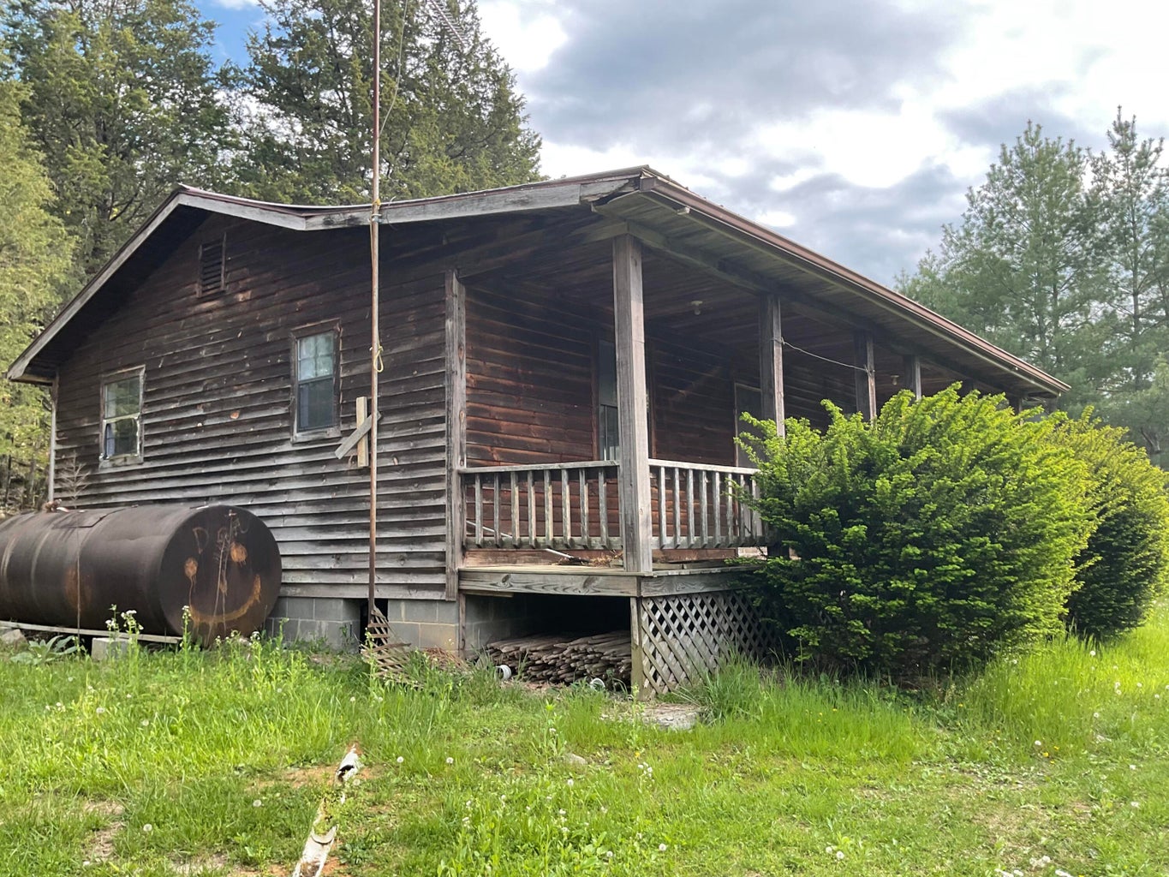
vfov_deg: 48.2
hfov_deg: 61.7
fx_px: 979
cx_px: 584
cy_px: 438
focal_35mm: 29
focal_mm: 3
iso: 16
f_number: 1.8
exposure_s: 1/165
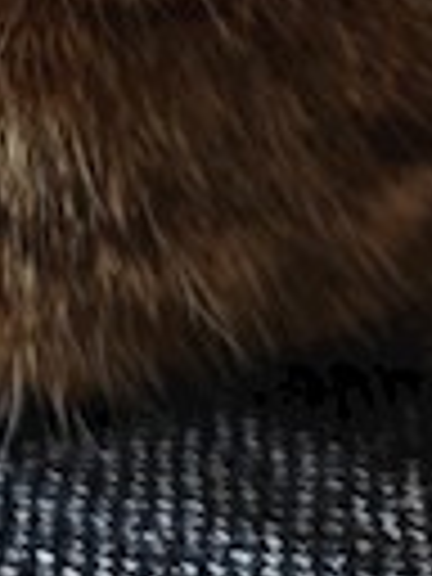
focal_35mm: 120
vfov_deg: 14.3
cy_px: -493
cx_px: -63
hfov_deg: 12.1
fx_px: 1997
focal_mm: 6.06
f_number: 1.69
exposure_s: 1/33
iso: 1250
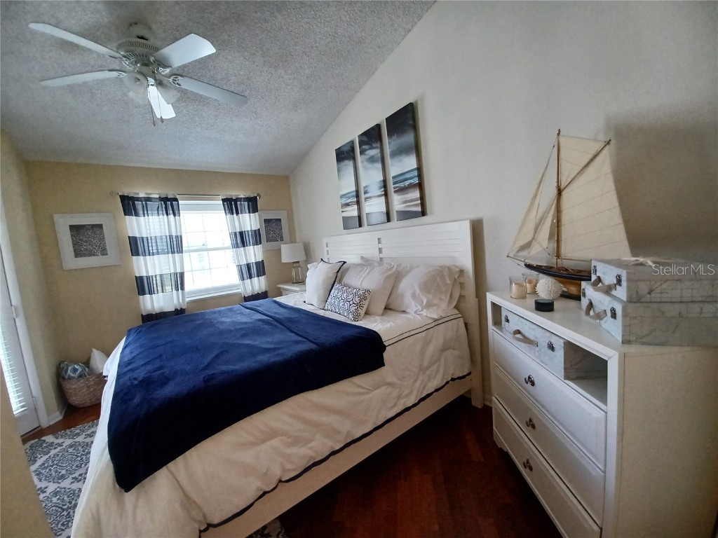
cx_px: 359
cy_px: 269
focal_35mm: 13
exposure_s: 1/40
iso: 125
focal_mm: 1.42
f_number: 2.2
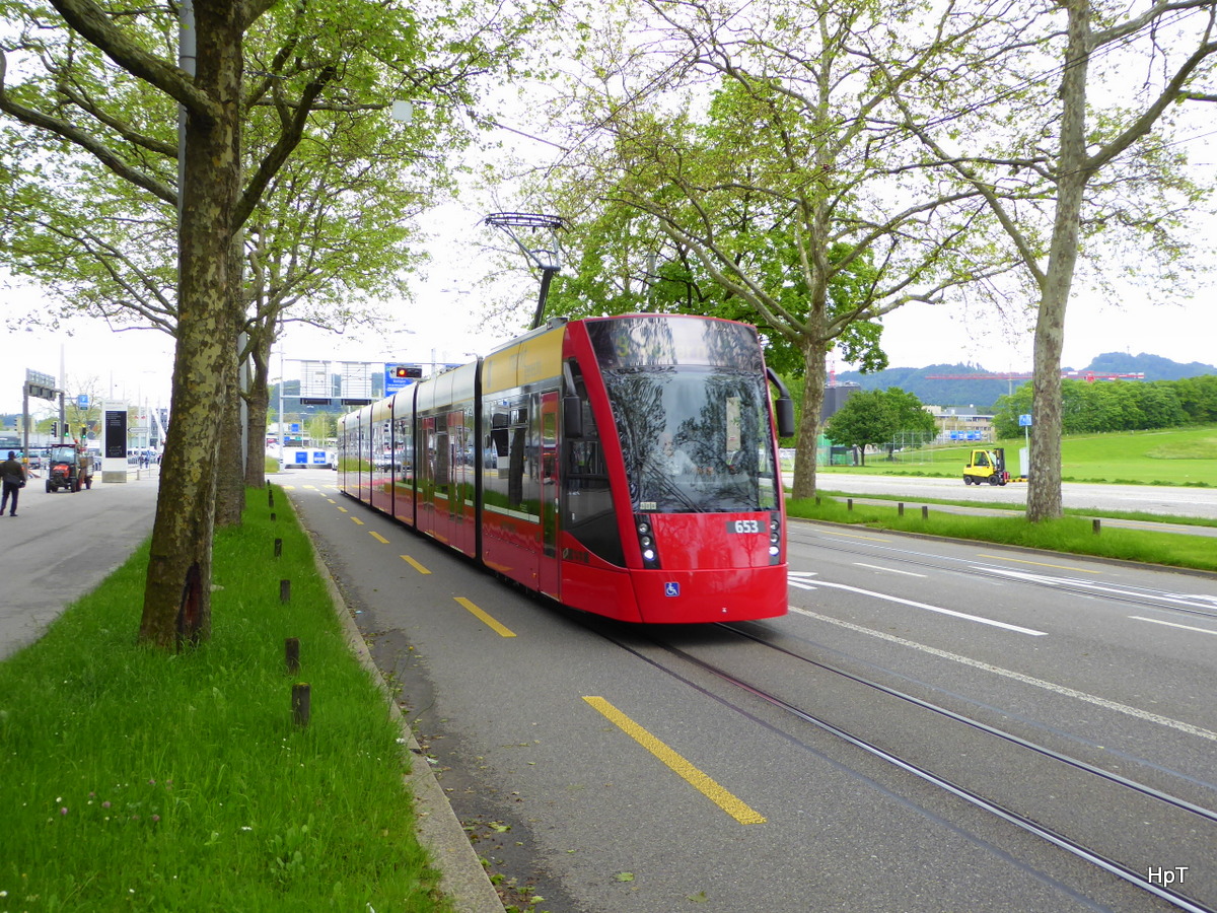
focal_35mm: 32
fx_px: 1125
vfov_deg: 44.2
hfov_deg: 56.8
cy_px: 456
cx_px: 608
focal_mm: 5.4
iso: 80
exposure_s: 1/125
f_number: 3.5
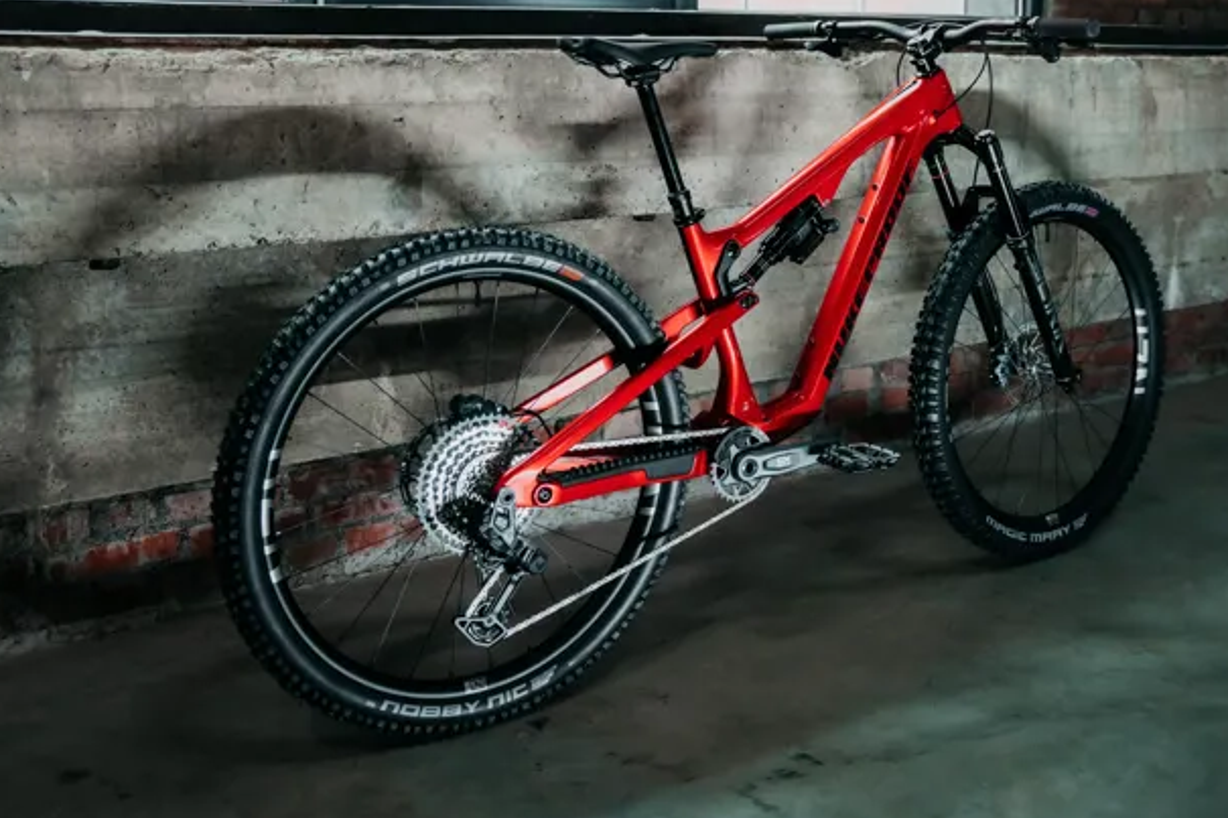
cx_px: 792
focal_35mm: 42
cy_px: 439
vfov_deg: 32.0
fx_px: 1425
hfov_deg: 46.1
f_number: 2.8
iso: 1600
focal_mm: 31.6
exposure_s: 1/125
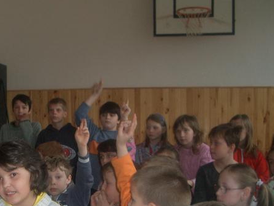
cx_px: 49
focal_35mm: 63
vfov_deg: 22.8
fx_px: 499
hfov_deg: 29.9
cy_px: 179
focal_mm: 5.8
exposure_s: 1/40
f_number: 2.6
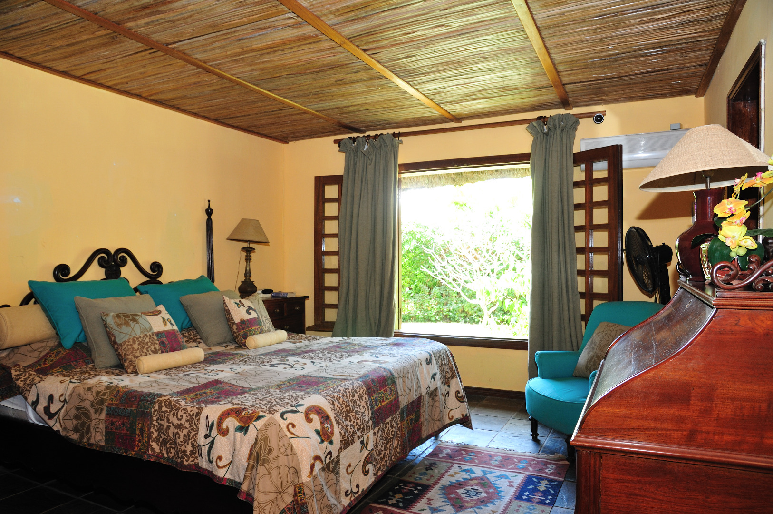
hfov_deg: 73.8
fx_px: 515
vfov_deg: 53.0
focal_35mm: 24
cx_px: 386
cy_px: 257
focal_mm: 16
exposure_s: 1/13
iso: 200
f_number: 6.3
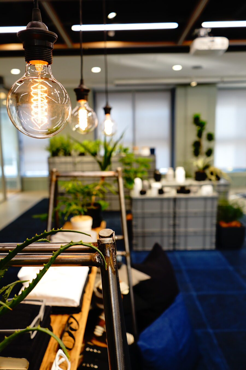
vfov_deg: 65.5
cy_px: 185
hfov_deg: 46.3
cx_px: 123
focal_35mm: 28
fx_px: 288
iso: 200
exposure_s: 1/60
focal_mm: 28
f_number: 3.5
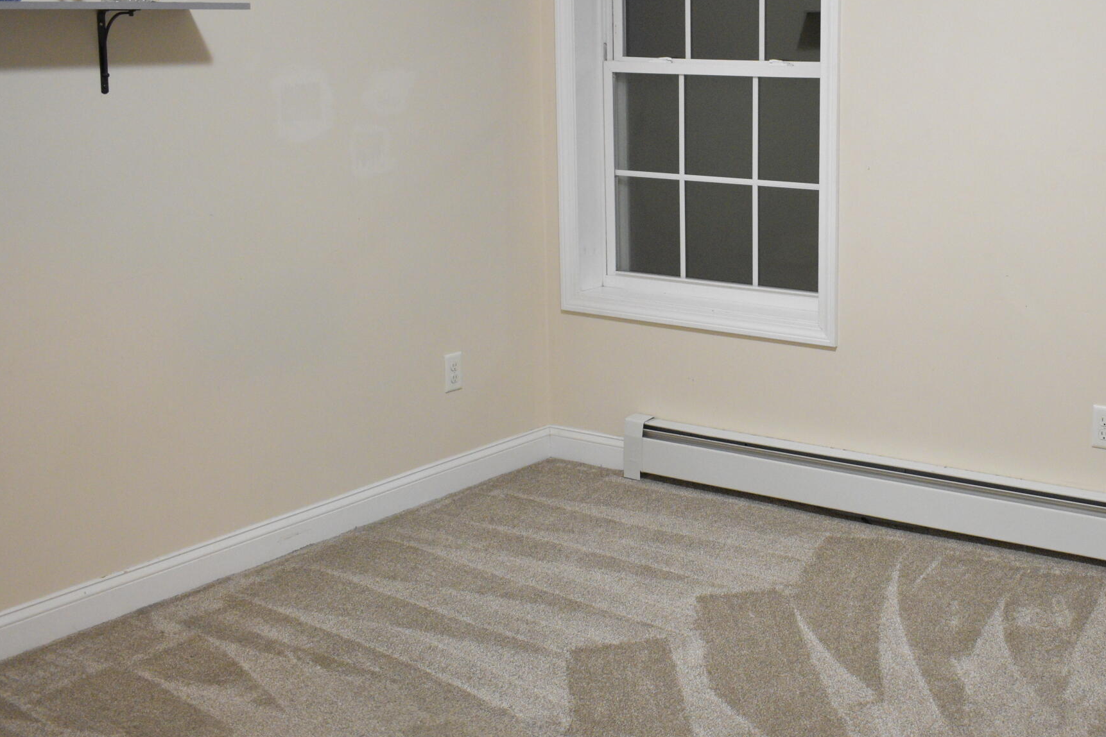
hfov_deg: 40.7
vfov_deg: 28.6
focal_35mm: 47
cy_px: 278
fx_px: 1444
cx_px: 827
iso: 2000
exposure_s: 1/30
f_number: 3.5
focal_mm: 18
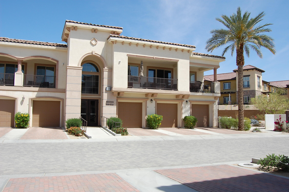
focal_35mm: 28
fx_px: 228
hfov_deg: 64.6
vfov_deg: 45.5
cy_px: 96
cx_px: 144
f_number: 10
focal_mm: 19
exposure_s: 1/320
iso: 200
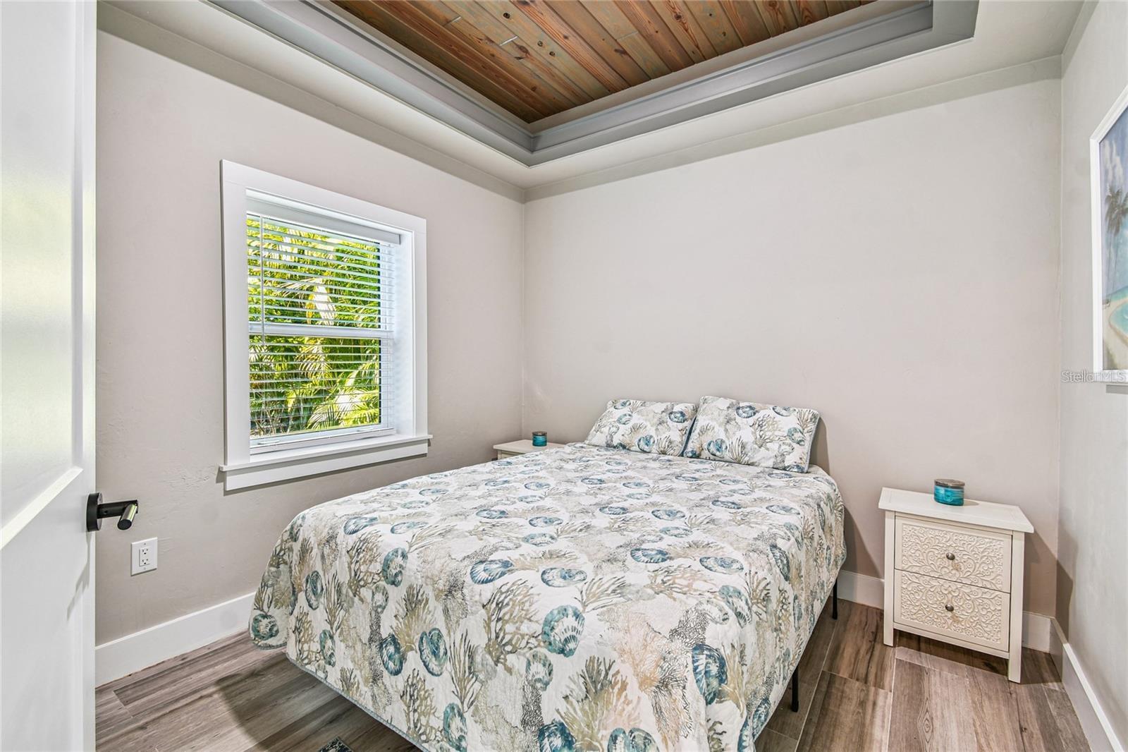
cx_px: 564
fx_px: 470
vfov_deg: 77.3
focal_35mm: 15
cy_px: 376
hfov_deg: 100.4
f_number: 7.1
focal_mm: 10
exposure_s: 1/3.33
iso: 100
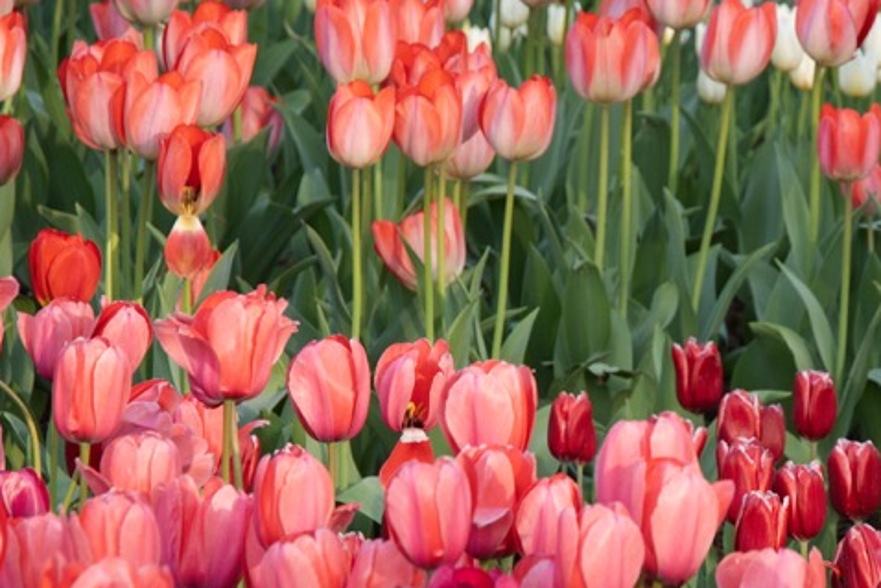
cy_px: 468
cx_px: 746
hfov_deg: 5.4
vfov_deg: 3.6
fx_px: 9308
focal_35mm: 380
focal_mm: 101
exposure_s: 1/160
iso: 160
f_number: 5.6
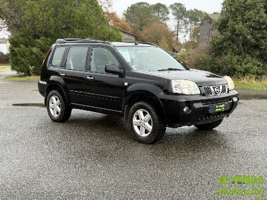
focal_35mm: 48
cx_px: 134
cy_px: 100
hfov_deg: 39.7
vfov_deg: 30.3
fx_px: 370
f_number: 1.78
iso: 80
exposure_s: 1/327
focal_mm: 6.76
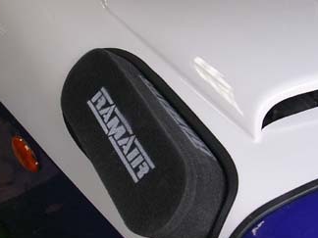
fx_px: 689
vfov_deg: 19.6
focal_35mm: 75
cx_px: 204
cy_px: 110
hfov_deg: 25.9
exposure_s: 1/60.3
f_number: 2.8
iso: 50
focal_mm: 5.8
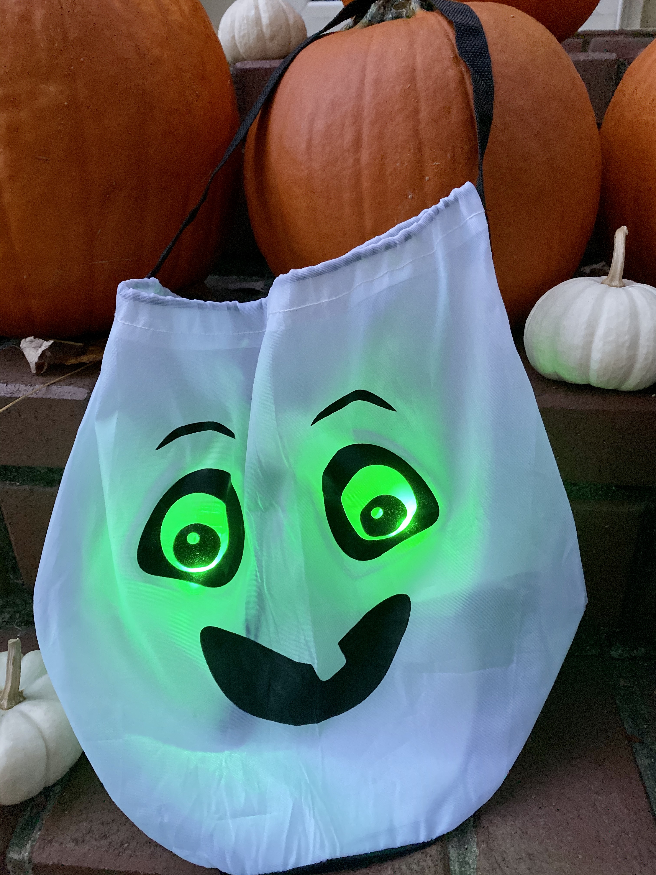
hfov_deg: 53.1
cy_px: 438
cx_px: 328
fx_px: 657
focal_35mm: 26
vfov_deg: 67.3
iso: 640
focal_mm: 4.25
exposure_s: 1/40
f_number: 1.8
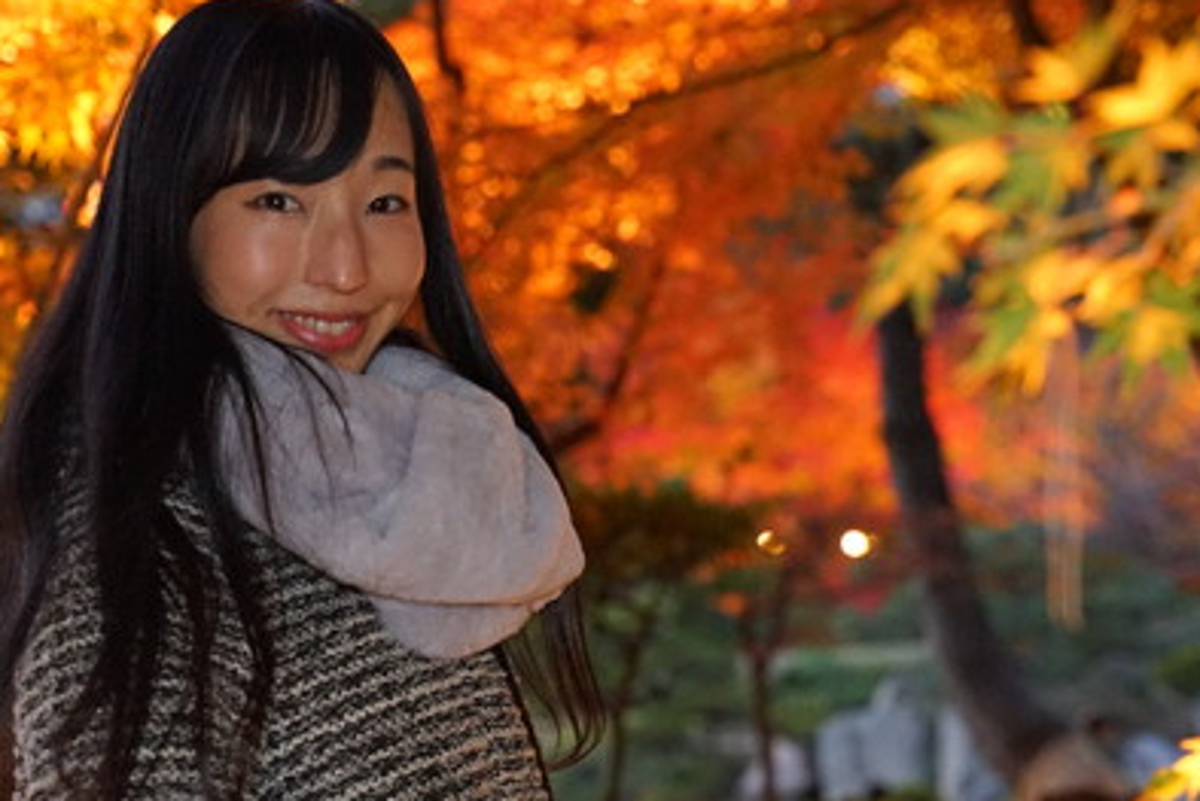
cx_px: 658
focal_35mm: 99
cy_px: 513
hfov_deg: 20.6
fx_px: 3301
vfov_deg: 13.8
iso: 6400
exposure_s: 1/60
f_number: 4.5
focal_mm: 61
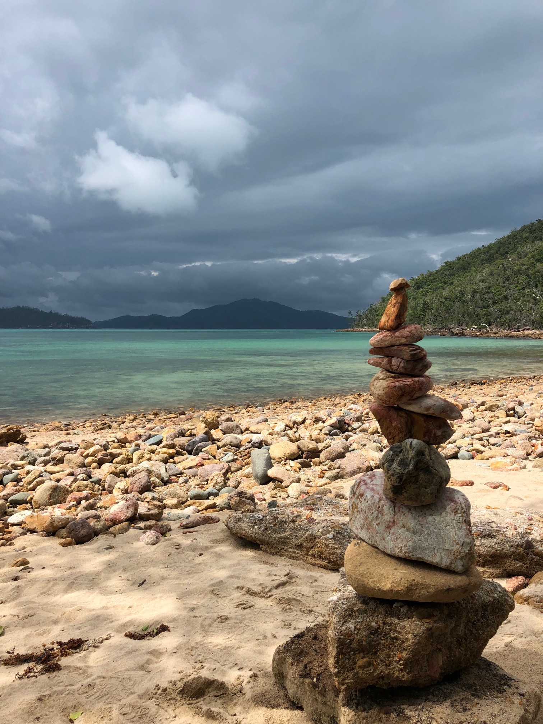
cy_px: 362
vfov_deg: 63.4
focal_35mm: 28
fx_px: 586
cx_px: 272
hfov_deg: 49.7
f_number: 1.8
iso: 20
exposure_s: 1/2825
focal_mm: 3.99
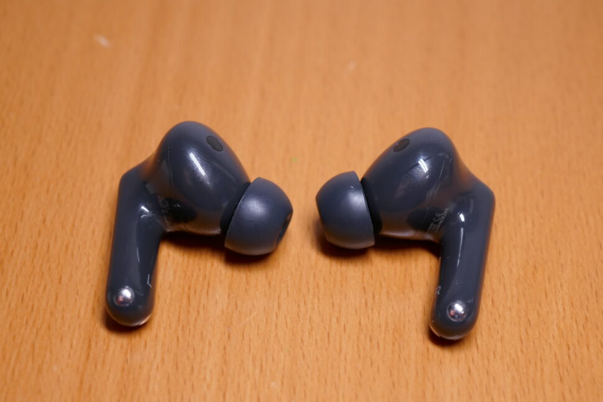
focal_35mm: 77
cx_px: 302
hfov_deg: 26.3
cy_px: 201
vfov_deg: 17.7
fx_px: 1290
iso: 400
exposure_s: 1/80
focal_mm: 28
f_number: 4.7
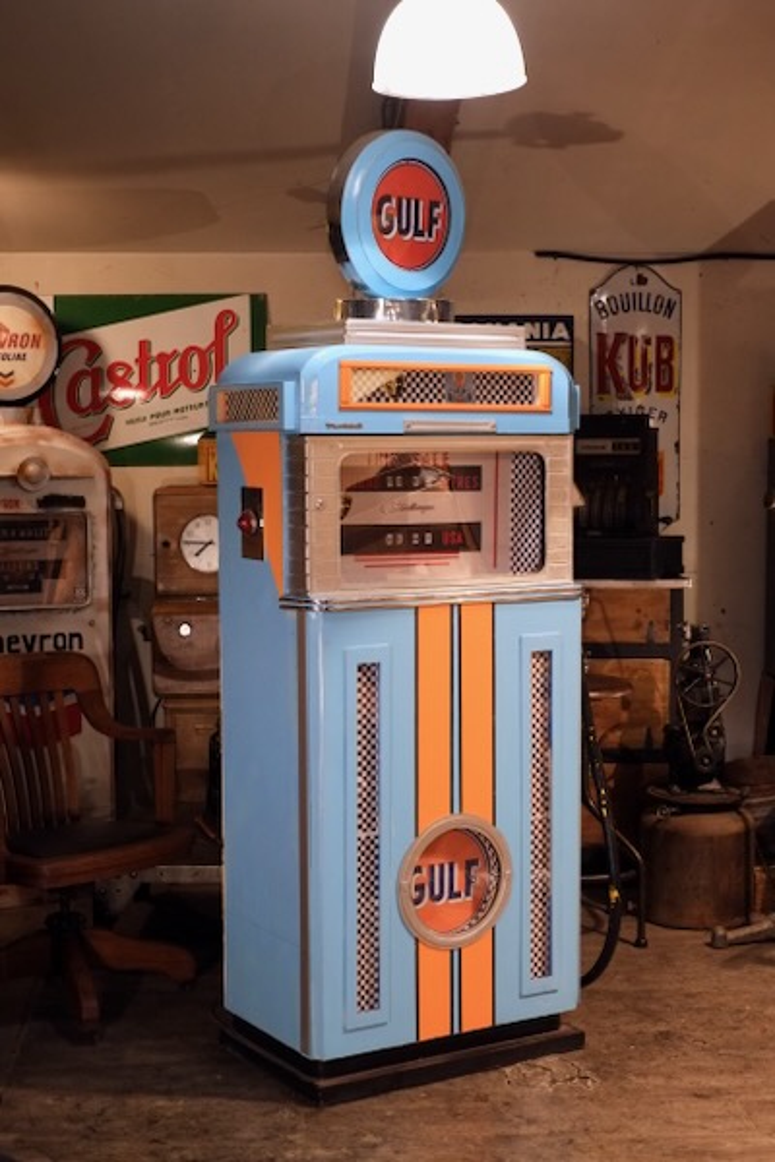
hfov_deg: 25.5
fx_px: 1711
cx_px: 388
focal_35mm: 53
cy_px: 581
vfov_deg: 37.5
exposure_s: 1/125
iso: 3200
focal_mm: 35
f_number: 5.6
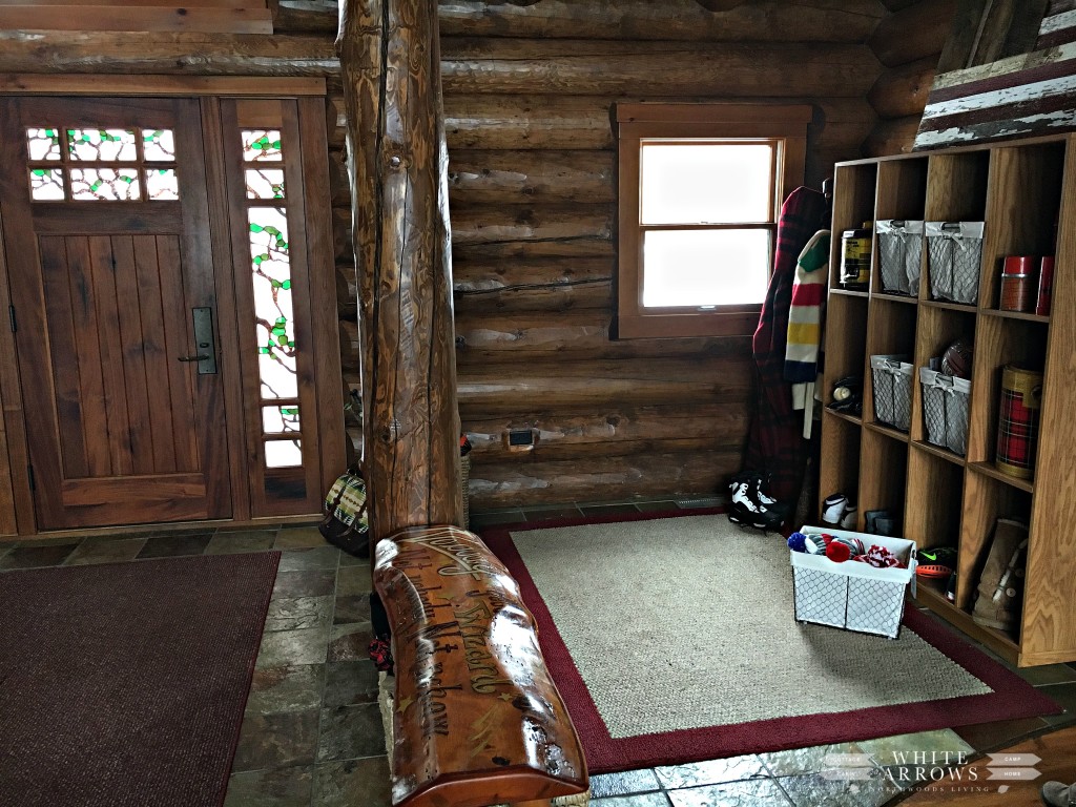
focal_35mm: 29
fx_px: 901
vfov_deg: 48.2
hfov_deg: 61.7
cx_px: 538
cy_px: 404
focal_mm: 4.15
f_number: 2.2
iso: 125
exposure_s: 1/30
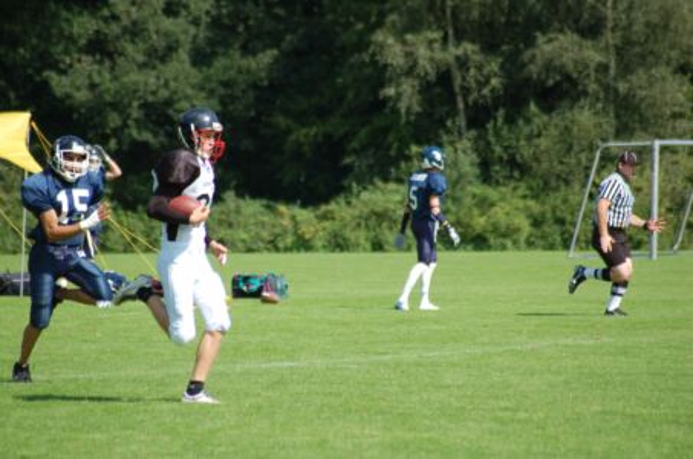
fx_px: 6339
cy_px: 230
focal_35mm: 330
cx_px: 346
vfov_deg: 4.1
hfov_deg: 6.3
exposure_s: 1/1250
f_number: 5.3
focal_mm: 220
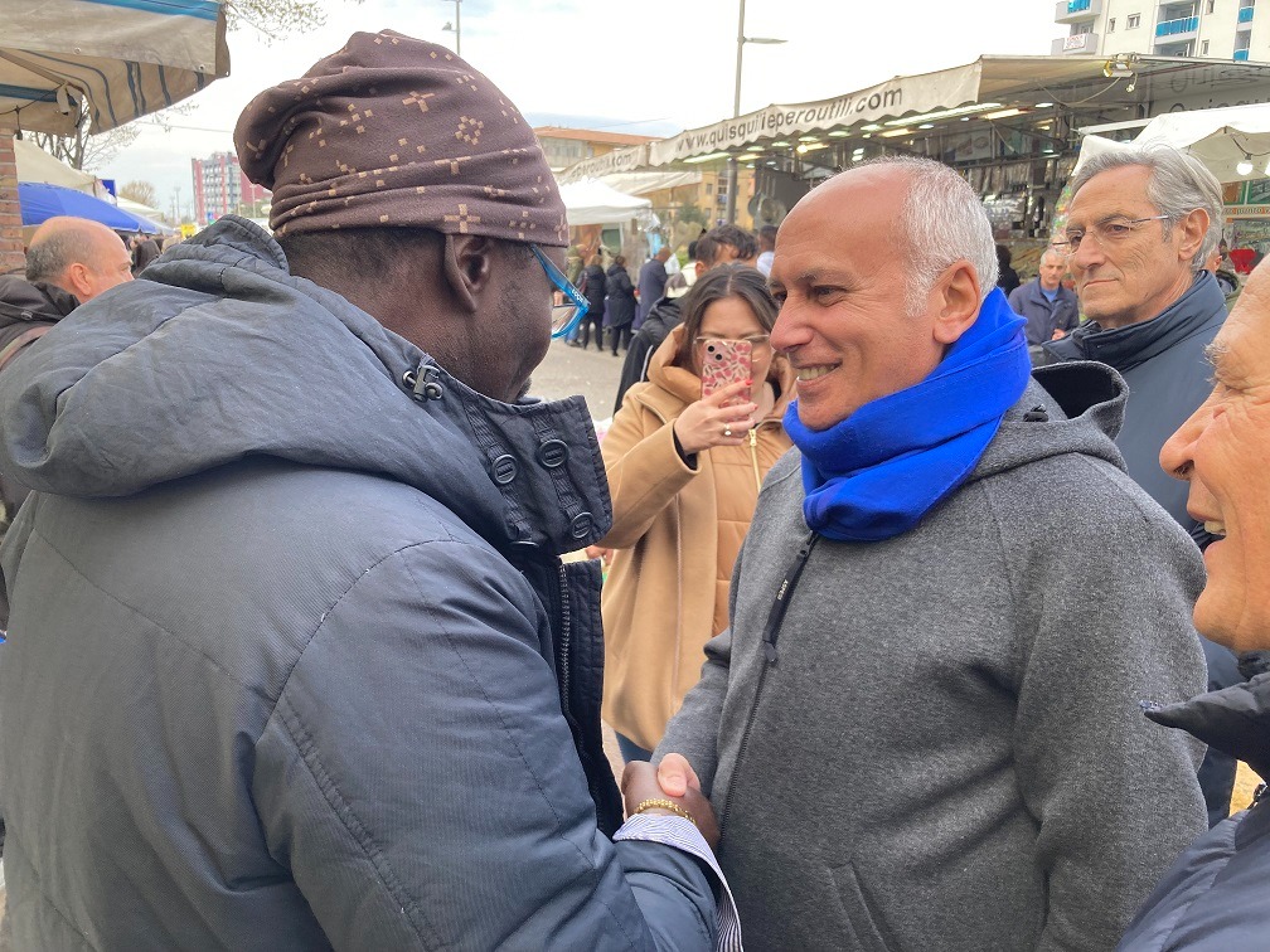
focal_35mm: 28
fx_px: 1027
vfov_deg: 49.7
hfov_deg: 63.4
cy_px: 476
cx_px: 635
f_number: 1.8
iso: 32
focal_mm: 3.99
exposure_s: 1/100
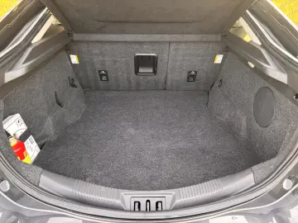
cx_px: 149
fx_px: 224
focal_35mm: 26
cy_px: 112
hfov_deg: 67.3
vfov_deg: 53.1
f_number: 1.6
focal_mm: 5.96
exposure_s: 1/96
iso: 125
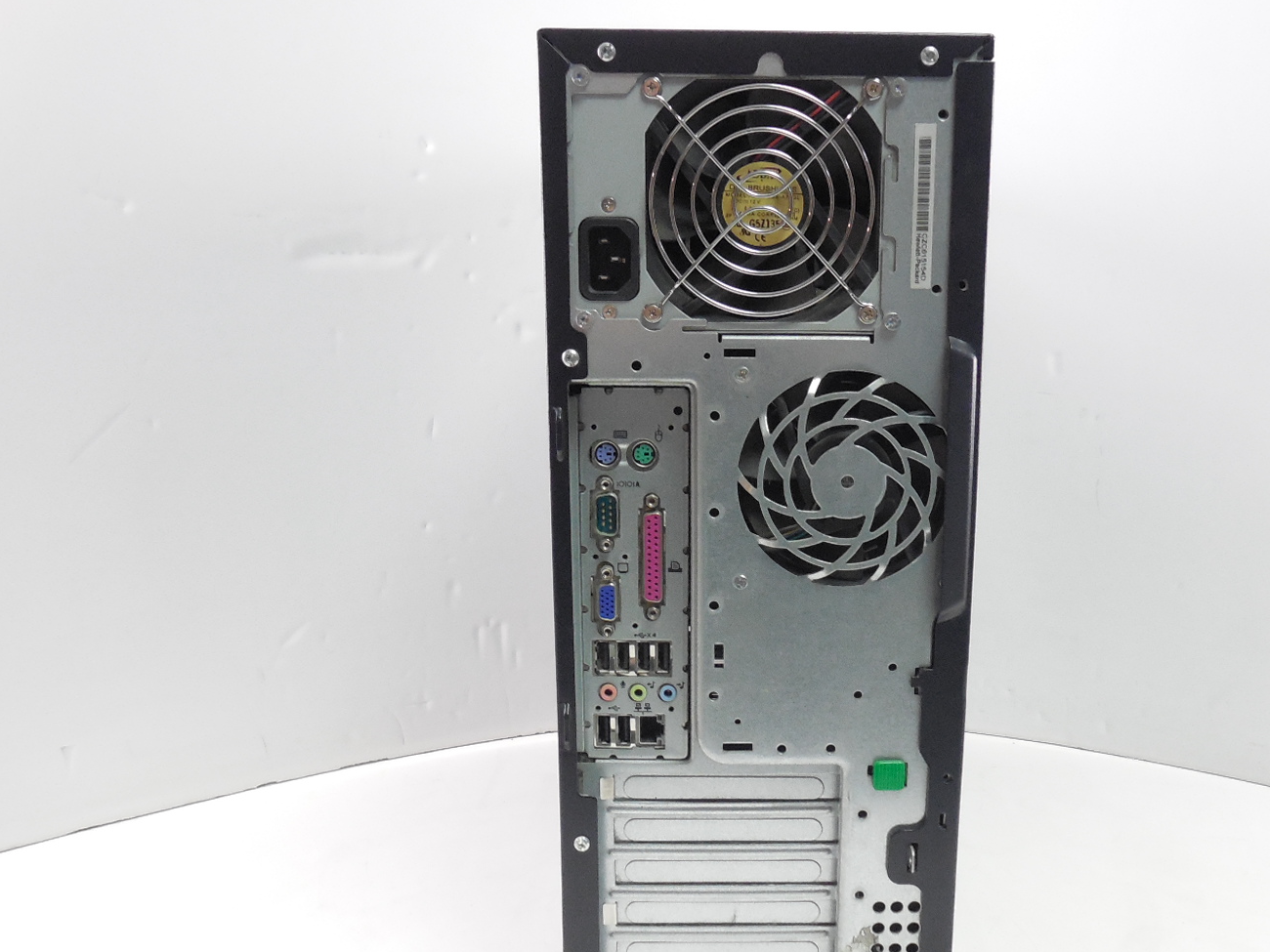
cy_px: 559
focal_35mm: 32
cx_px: 739
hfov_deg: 56.5
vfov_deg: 44.0
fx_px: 1174
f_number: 3.5
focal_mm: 4.6
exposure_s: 1/30
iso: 400
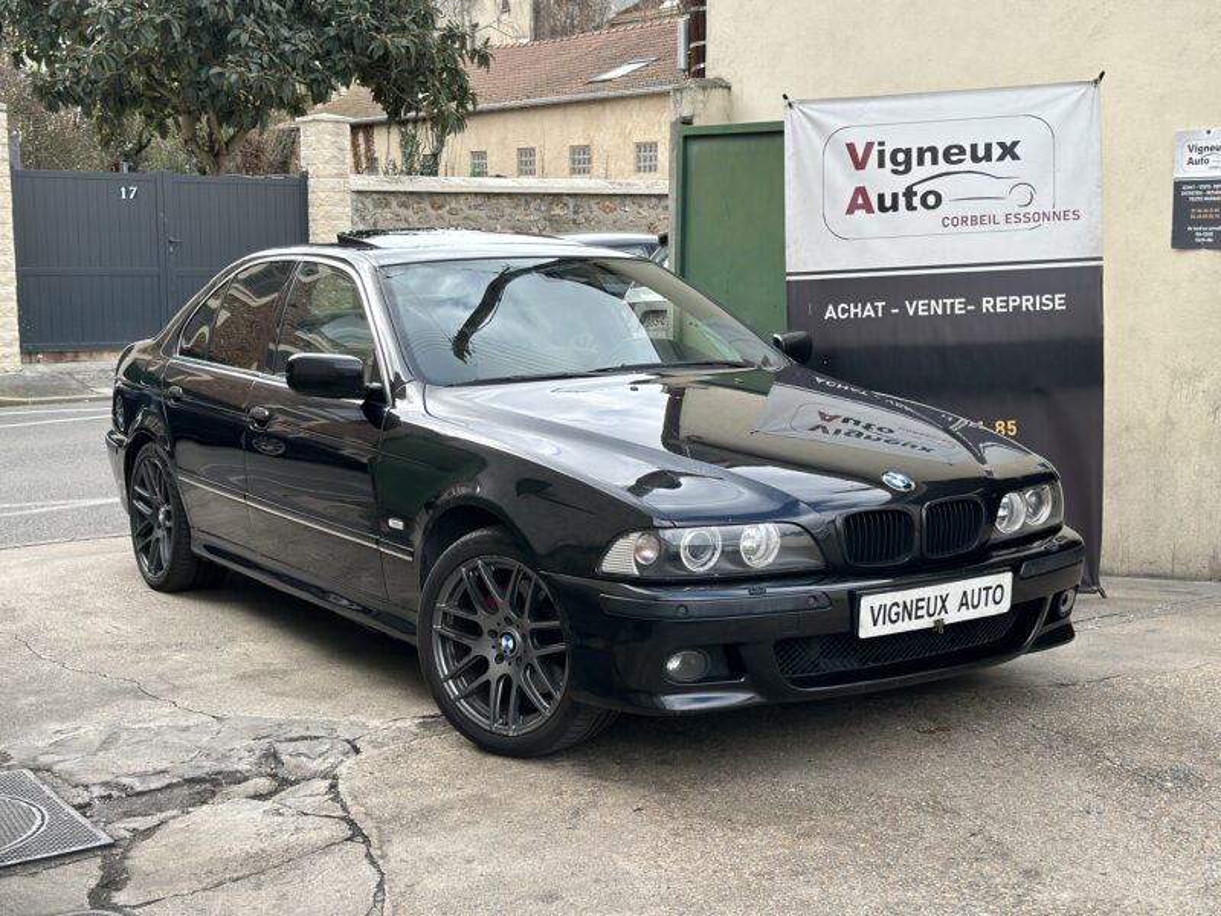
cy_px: 458
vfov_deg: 30.3
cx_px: 610
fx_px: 1693
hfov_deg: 39.7
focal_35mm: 48
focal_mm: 6.86
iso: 64
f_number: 1.78
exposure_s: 1/850
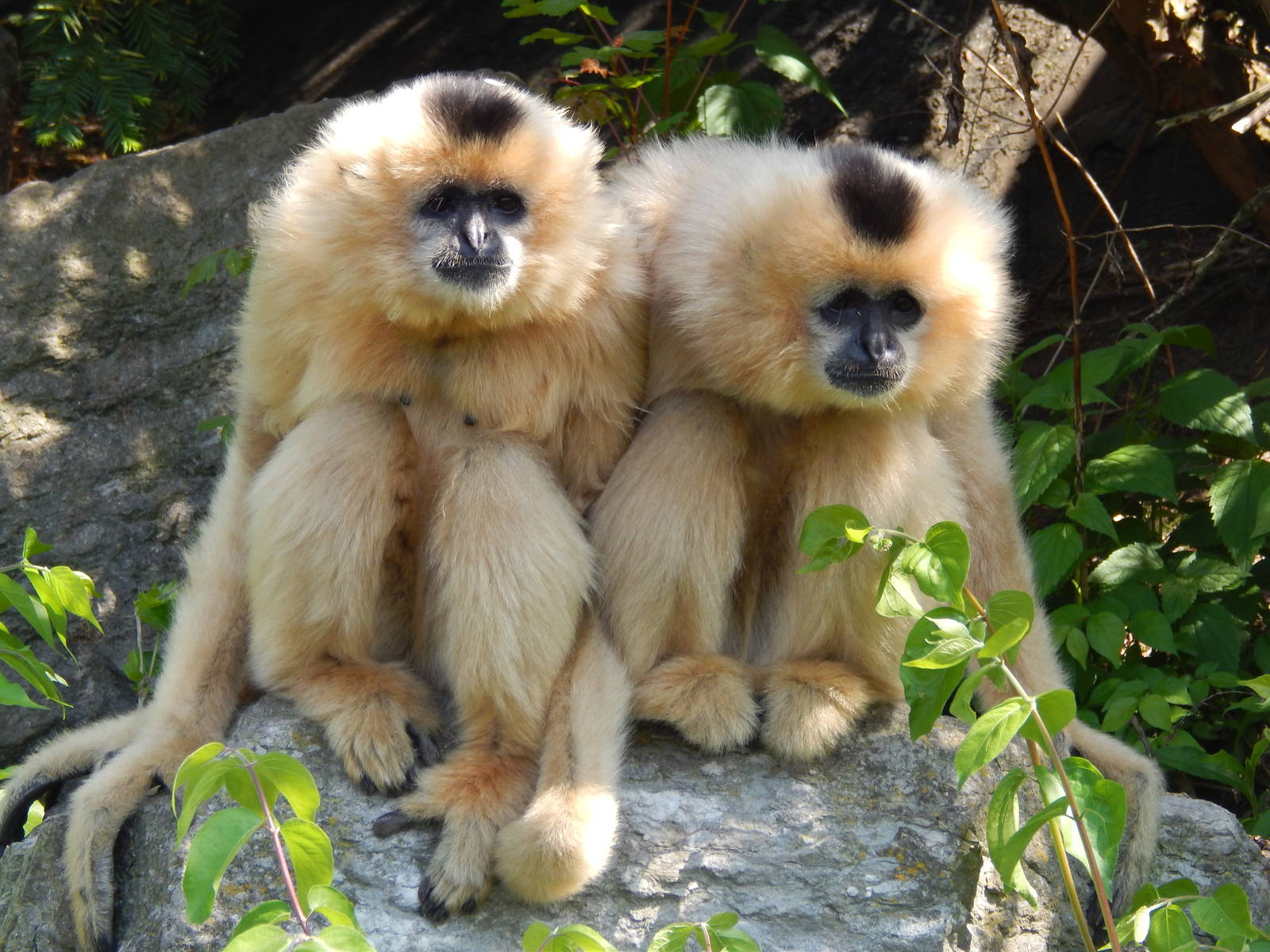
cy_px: 476
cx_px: 635
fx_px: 9245
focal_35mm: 252
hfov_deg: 7.9
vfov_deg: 5.9
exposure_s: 1/100
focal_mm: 44.9
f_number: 5.6
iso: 125
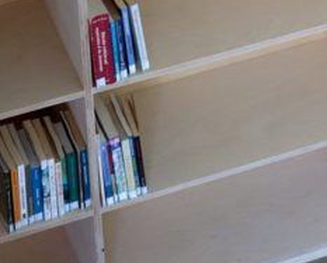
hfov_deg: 11.2
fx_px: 1657
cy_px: -27
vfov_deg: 9.0
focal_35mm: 171
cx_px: 269
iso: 800
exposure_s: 1/60
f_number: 2.8
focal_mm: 21.48
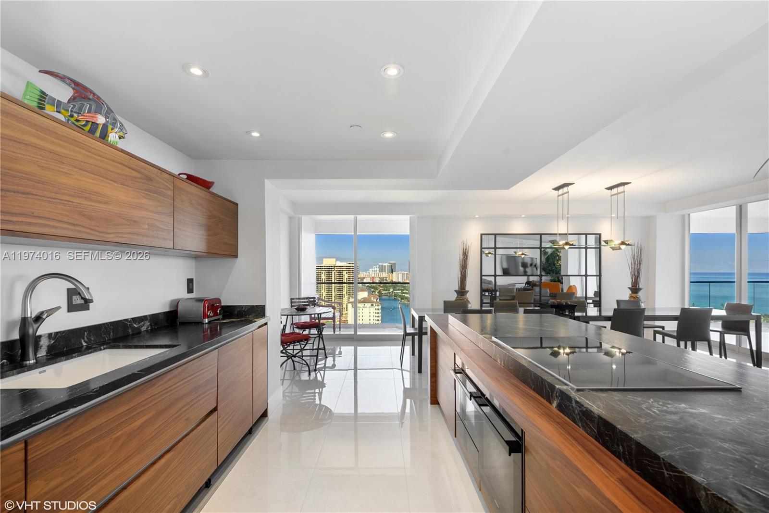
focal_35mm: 16
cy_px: 256
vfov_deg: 73.8
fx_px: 342
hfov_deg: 96.7
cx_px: 384
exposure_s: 1/60
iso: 250
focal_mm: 16
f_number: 8
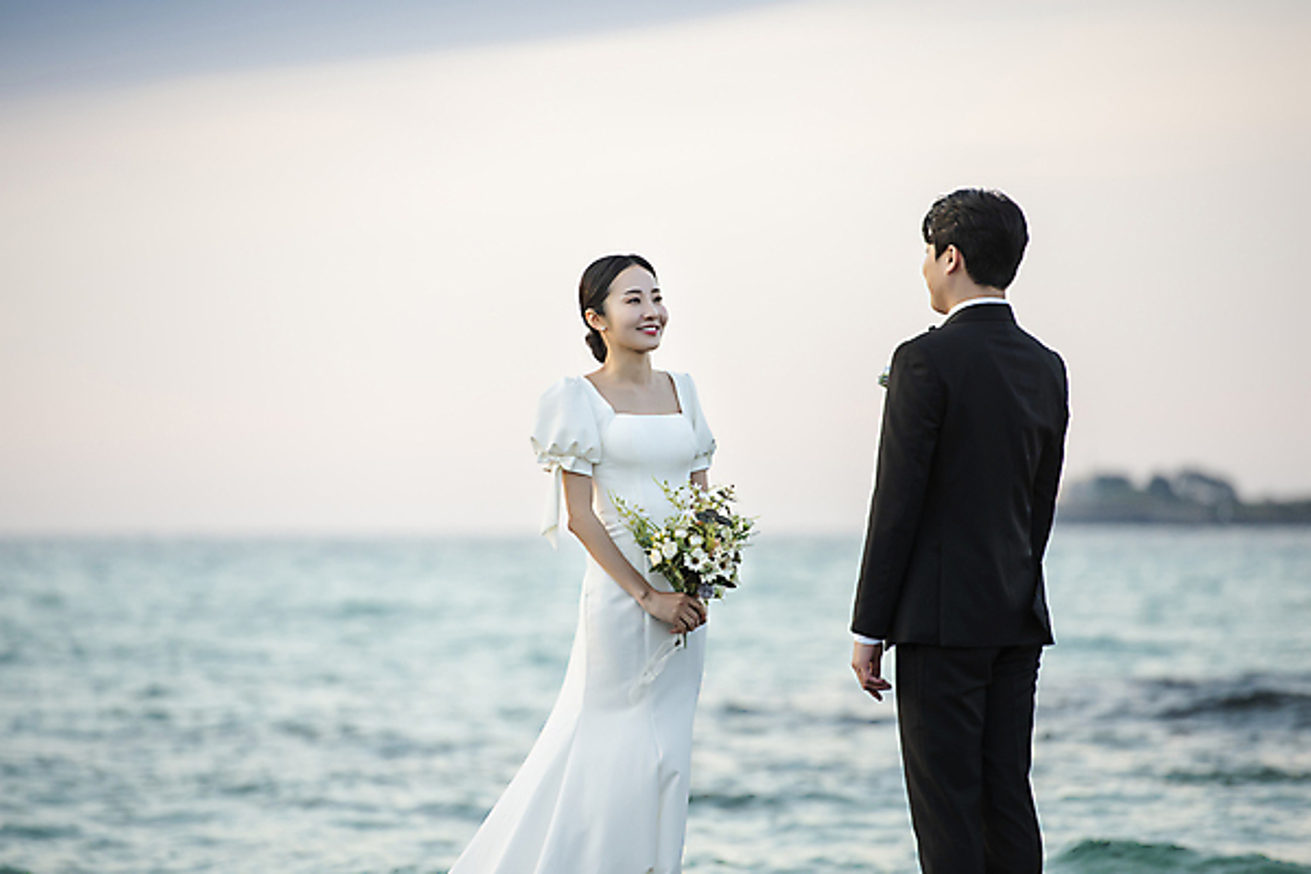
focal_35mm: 200
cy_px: 437
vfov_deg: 6.9
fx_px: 7283
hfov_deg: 10.3
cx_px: 656
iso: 400
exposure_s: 1/200
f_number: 3.5
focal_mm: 200
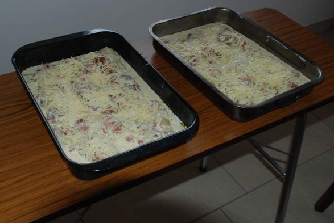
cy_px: 86
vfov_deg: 29.8
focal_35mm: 45
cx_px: 148
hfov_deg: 43.5
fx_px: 418
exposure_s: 1/60
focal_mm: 22
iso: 400
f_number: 4
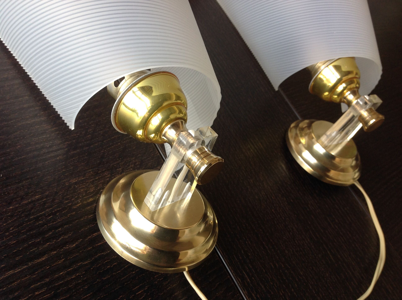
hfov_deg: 52.7
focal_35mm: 35
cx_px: 201
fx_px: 406
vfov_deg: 40.6
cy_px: 150
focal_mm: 4.28
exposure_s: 1/60
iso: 64
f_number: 2.4
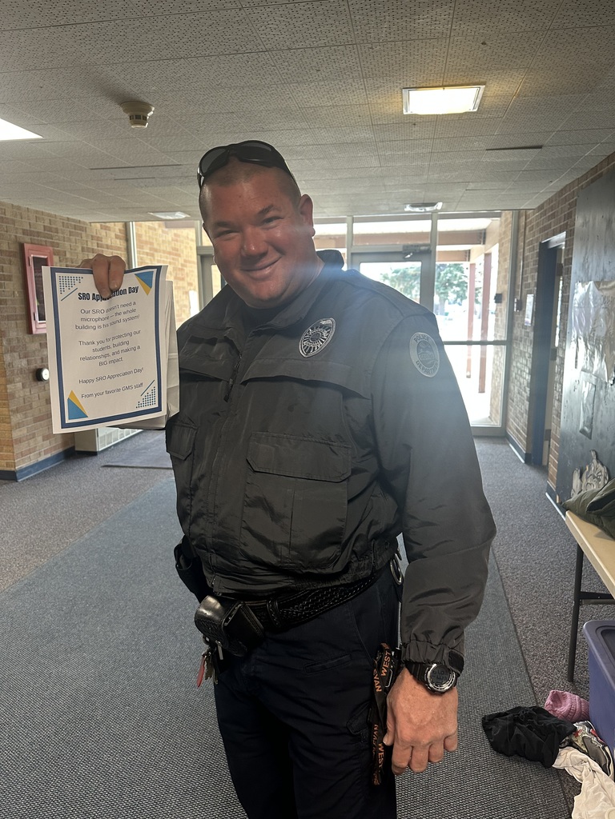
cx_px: 308
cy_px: 410
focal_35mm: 24
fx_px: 569
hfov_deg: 56.8
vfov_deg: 71.6
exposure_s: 1/60
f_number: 1.78
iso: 250
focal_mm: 6.86
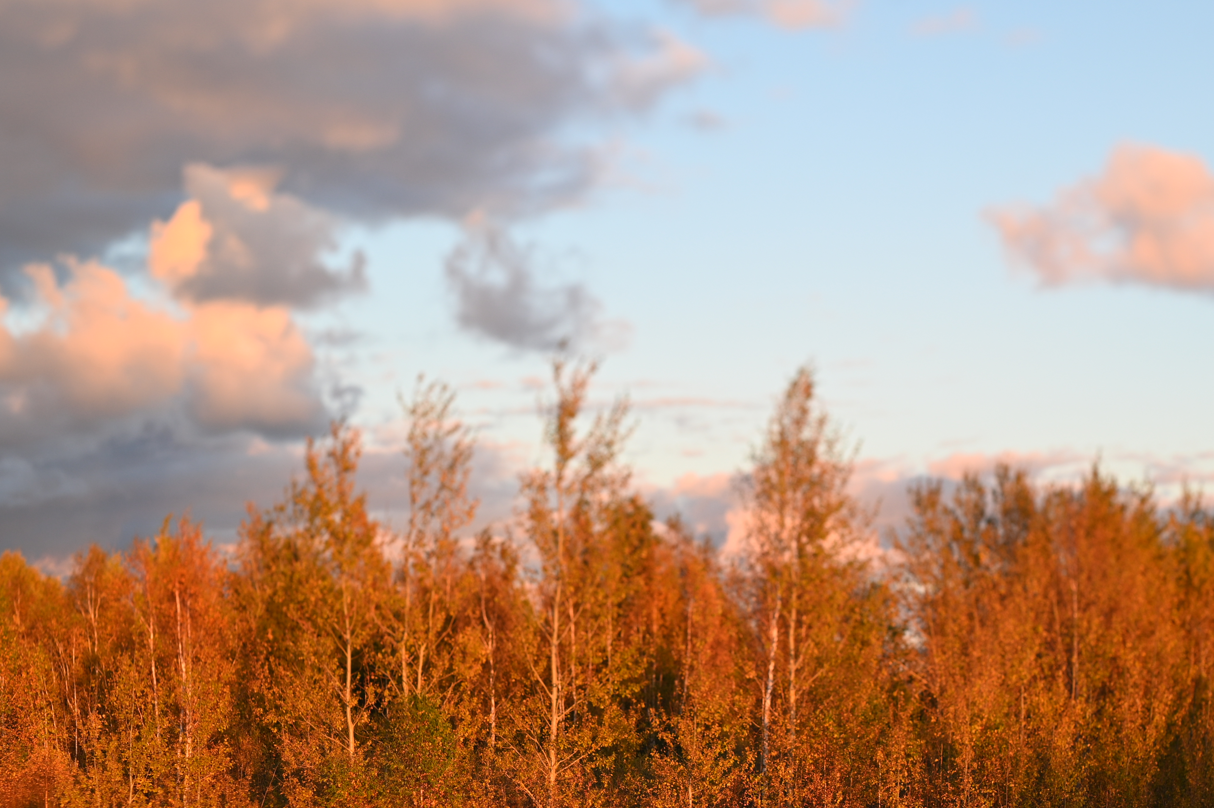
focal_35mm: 73
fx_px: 2460
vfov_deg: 18.6
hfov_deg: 27.7
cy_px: 581
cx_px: 707
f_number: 1.4
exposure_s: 1/100
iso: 180
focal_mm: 50
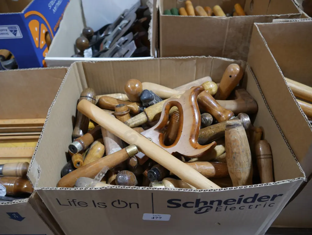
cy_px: 118
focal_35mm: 28
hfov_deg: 63.4
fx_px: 252
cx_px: 156
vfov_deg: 49.8
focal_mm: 14
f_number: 3.5
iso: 320
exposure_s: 1/60
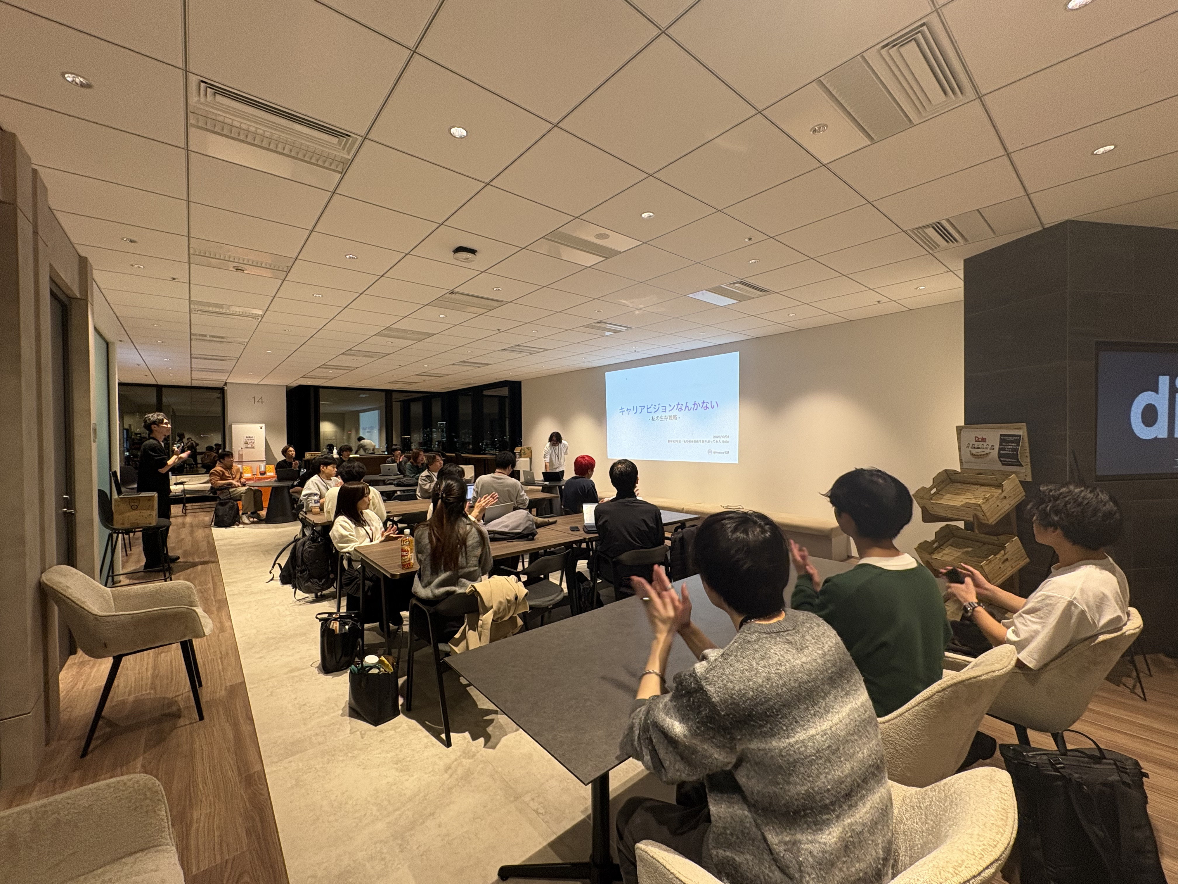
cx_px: 589
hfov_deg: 102.1
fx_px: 476
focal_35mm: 14
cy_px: 442
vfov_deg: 85.7
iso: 160
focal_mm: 2.22
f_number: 2.2
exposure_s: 1/50
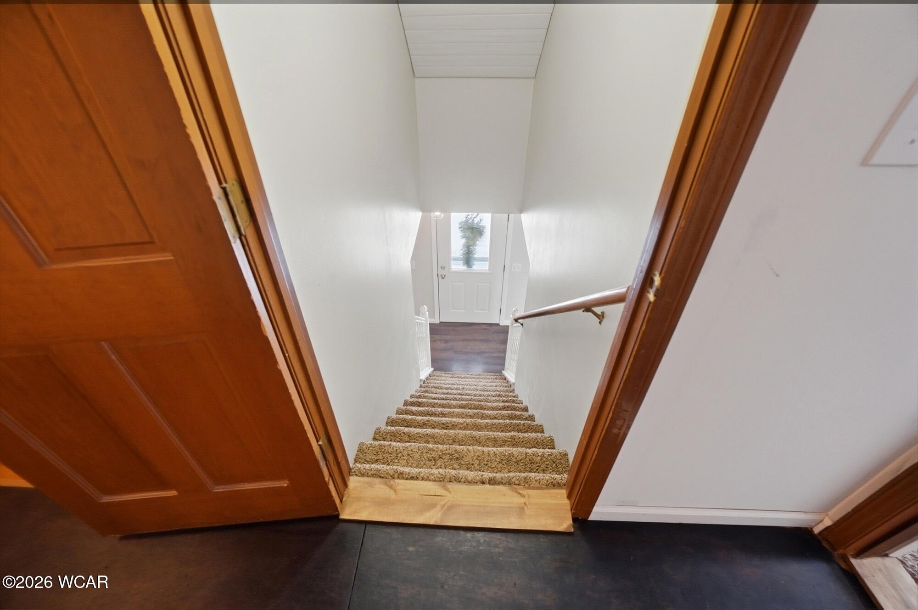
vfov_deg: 77.2
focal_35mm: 15
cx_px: 459
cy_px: 305
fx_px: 382
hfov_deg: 100.5
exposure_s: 1/125
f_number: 4
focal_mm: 10
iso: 100
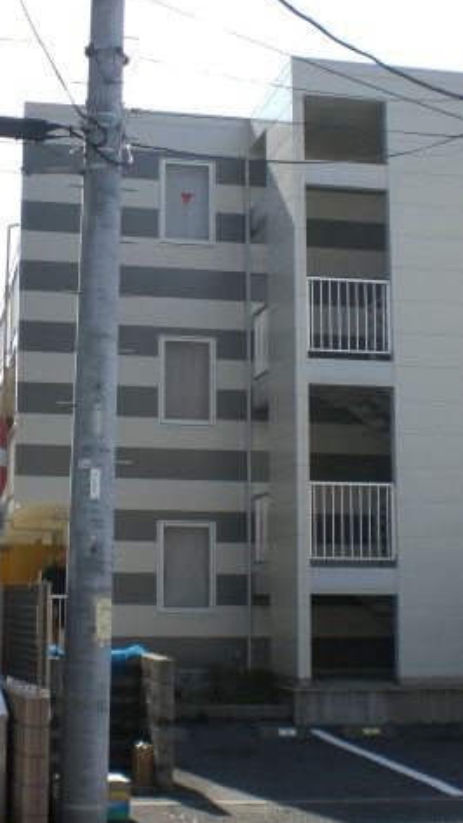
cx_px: 153
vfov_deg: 37.2
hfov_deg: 21.4
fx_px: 1222
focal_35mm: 56
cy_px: 411
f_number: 4.4
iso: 50
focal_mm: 6.3
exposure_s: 1/250
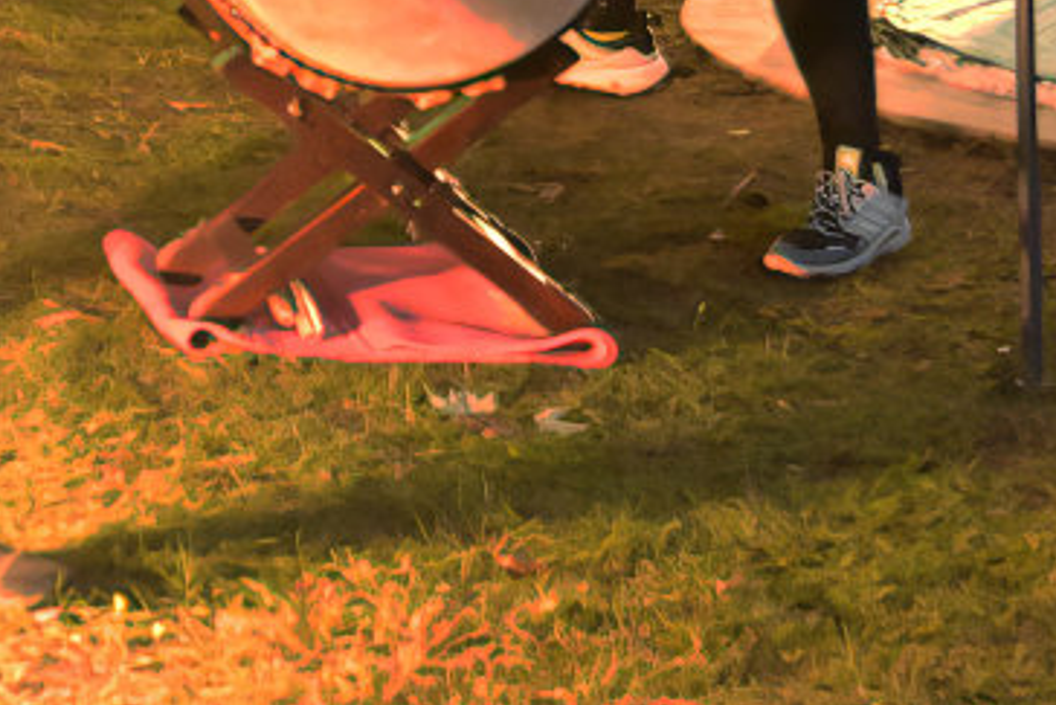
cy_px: -442
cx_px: -374
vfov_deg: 6.1
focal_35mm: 224
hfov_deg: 9.0
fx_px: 6573
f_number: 4.8
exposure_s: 1/13
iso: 25600
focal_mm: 68
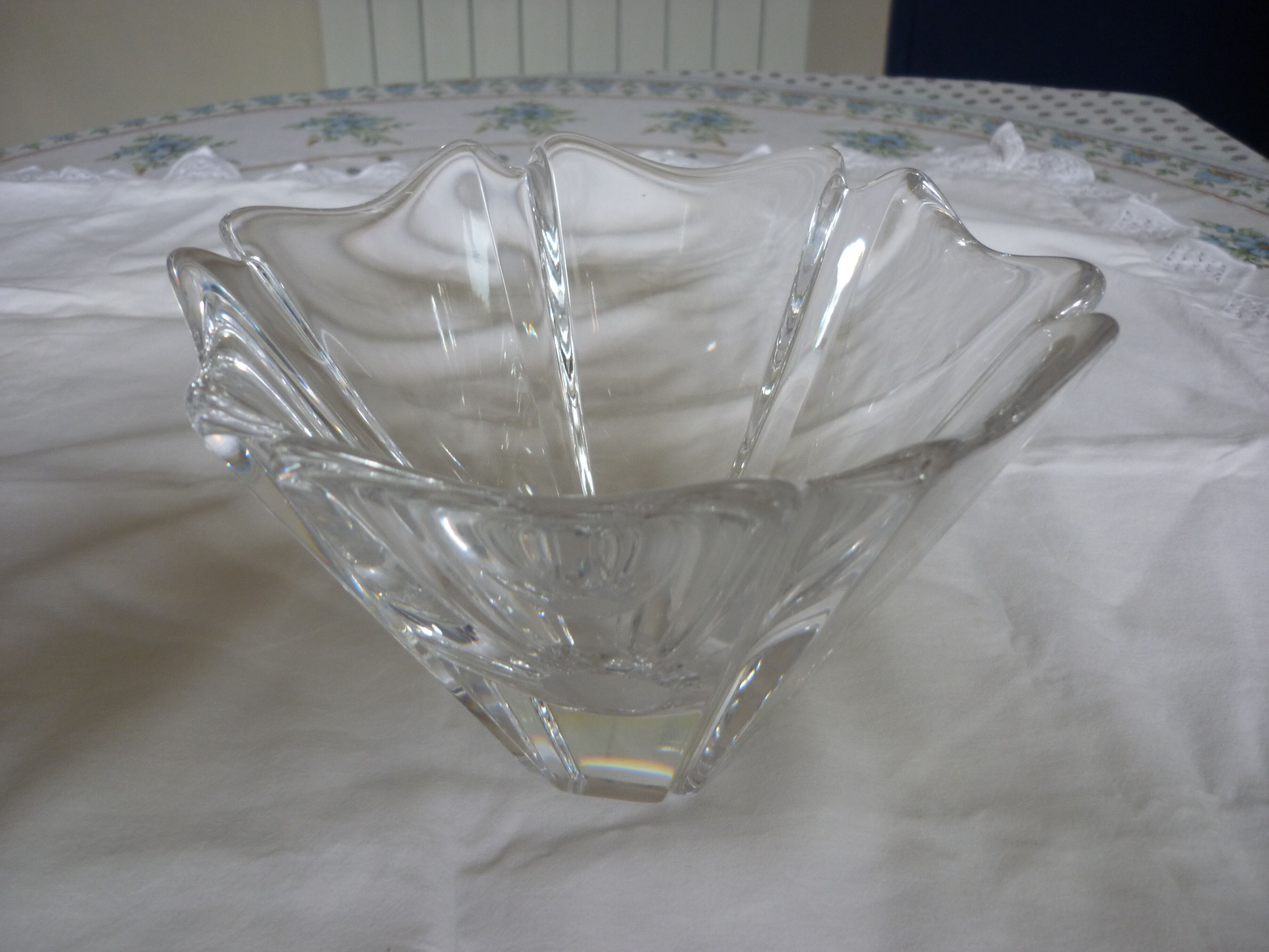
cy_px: 476
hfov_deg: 55.4
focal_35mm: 33
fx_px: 1210
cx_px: 634
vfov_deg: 42.9
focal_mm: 5.5
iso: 125
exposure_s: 1/30
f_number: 2.8
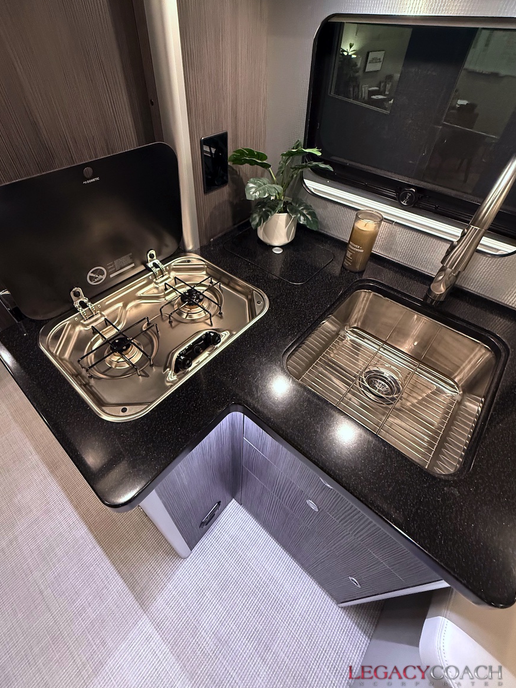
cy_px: 311
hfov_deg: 78.0
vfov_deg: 94.2
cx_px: 241
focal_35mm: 16
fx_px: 318
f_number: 2.2
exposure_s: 1/60
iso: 800
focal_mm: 2.22
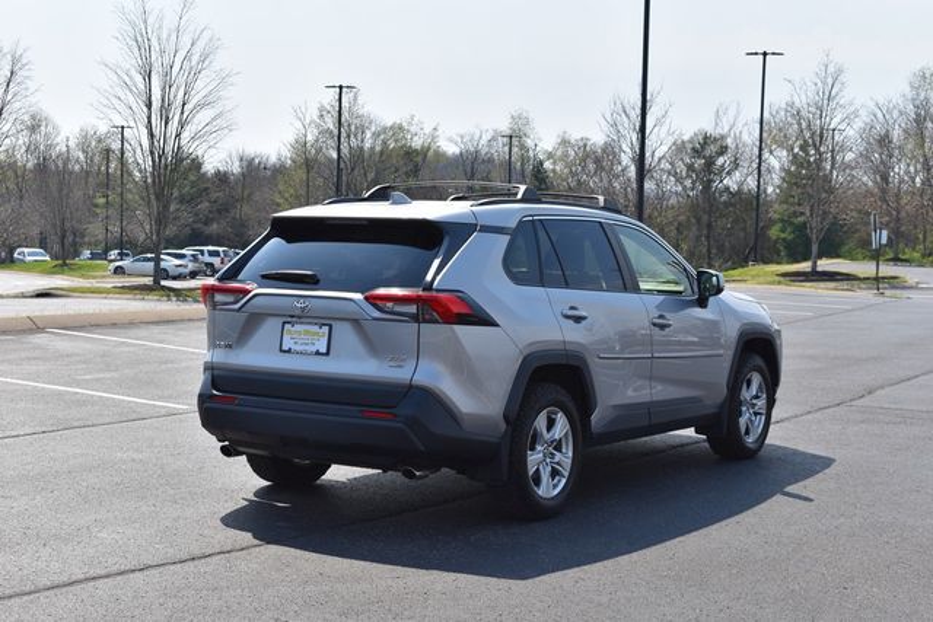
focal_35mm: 57
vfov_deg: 23.8
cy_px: 311
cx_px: 466
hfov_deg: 35.0
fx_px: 1477
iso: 100
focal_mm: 38
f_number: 8
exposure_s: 1/320
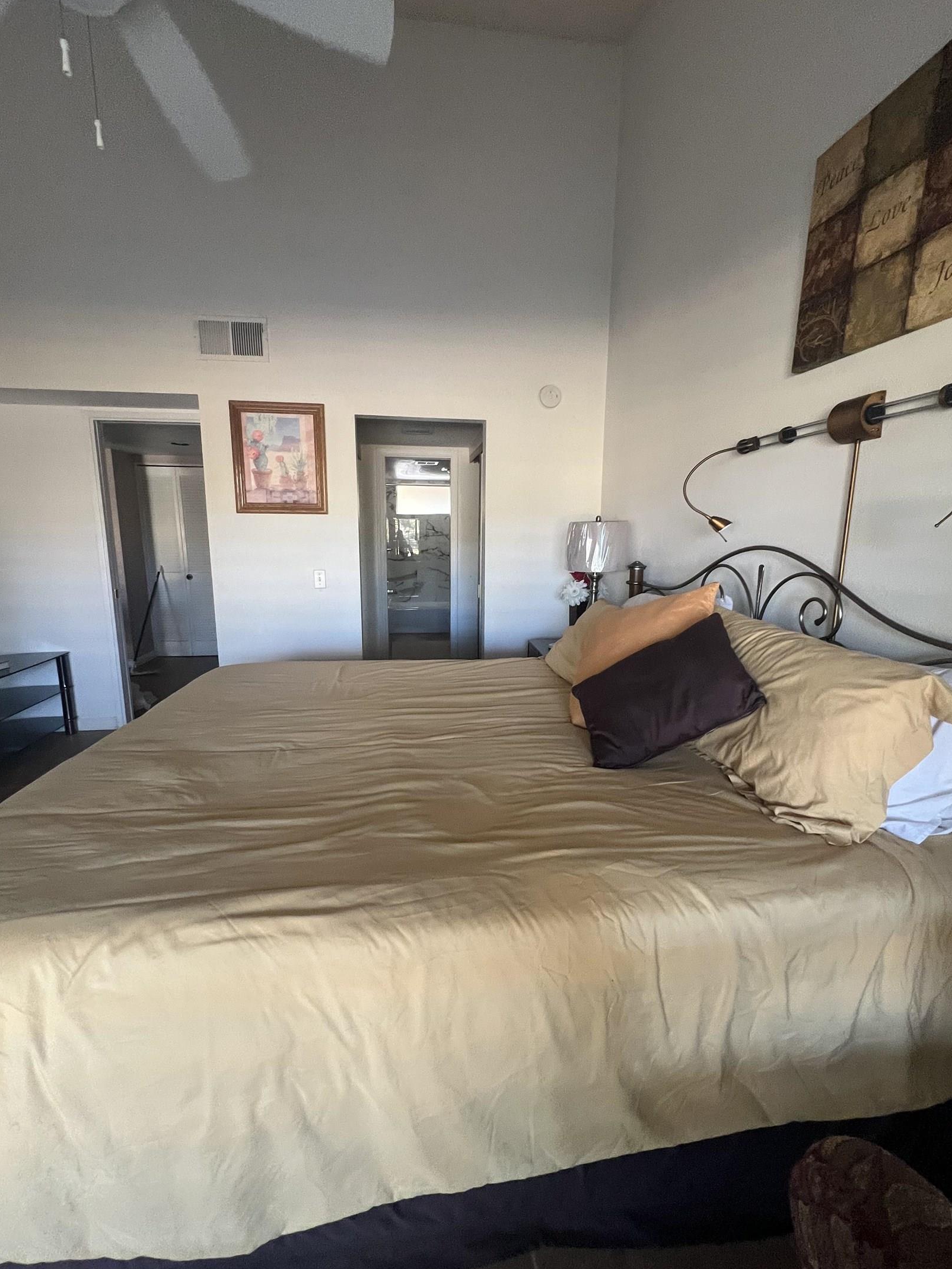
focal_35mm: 14
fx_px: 513
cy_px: 632
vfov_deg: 102.1
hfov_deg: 85.7
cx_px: 473
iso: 320
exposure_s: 1/60
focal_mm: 1.57
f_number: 1.8
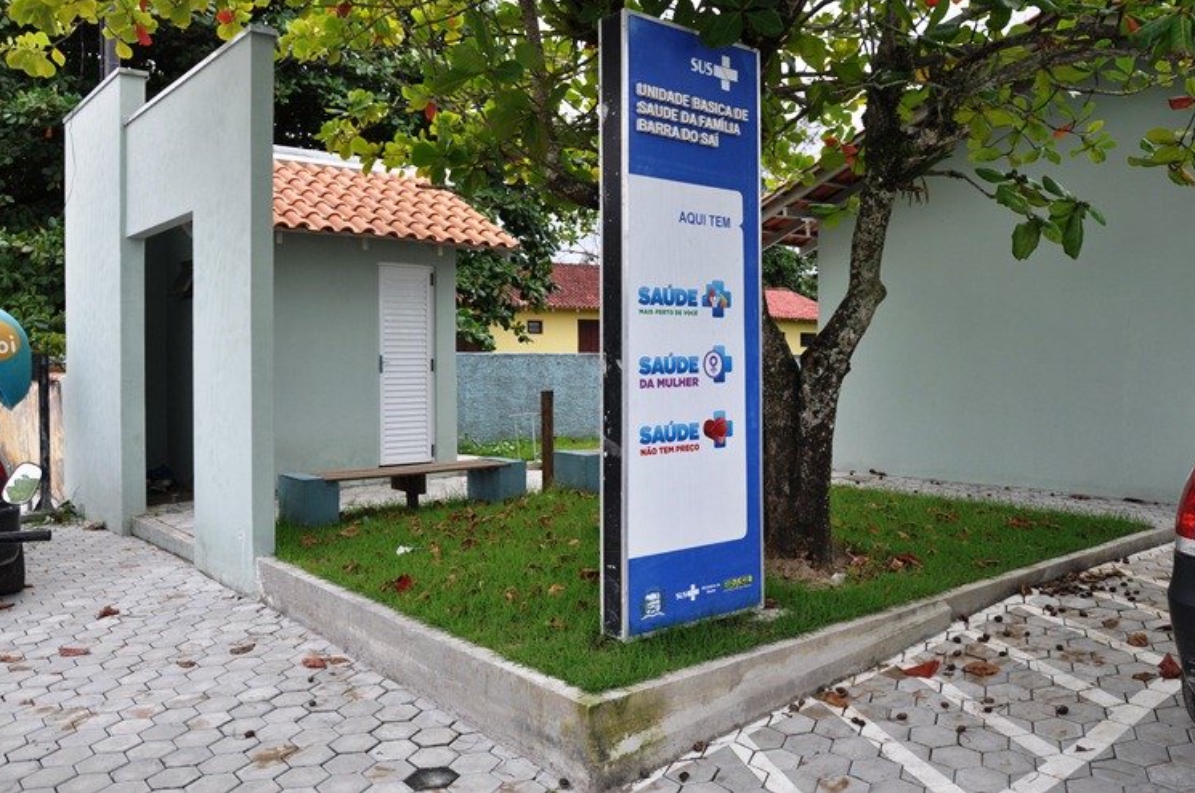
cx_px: 634
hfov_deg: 63.7
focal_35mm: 29
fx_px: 961
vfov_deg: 44.8
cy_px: 368
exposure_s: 1/200
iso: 200
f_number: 7.1
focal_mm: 18
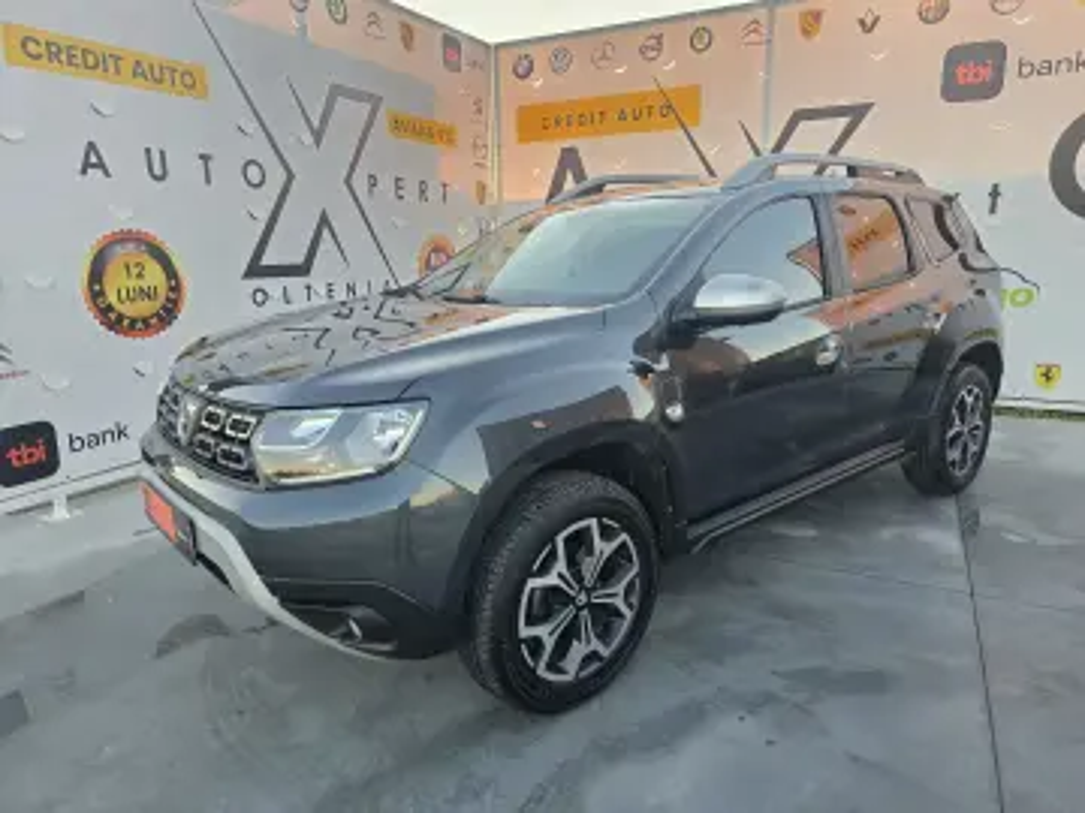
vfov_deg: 58.9
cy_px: 406
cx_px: 542
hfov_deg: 73.9
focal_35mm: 23
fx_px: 721
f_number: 1.7
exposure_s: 1/180
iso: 125
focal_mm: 6.3
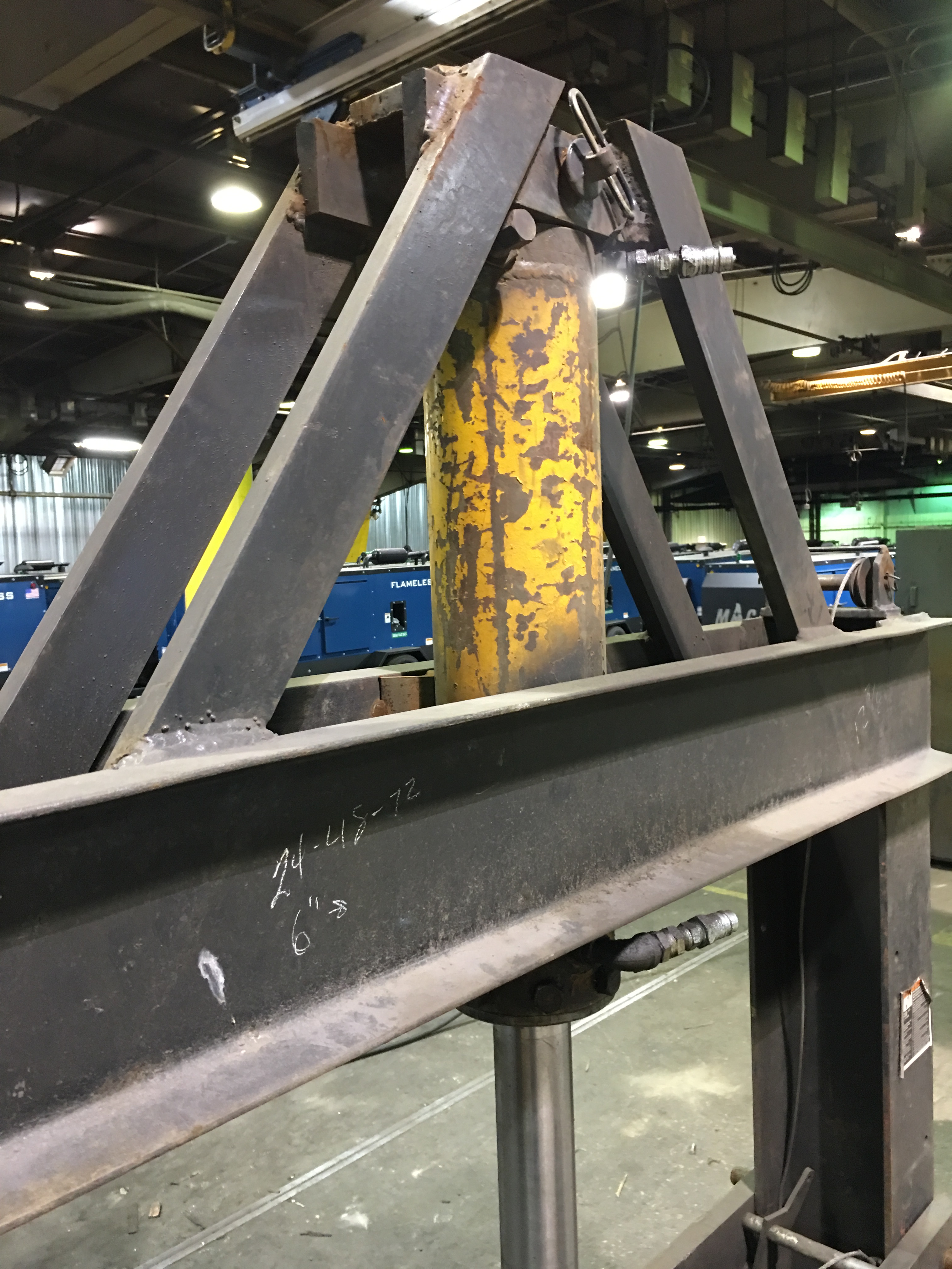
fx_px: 1063
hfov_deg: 48.2
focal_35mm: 29
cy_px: 634
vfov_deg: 61.7
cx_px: 476
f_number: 2.2
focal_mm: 4.15
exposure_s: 1/8
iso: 80
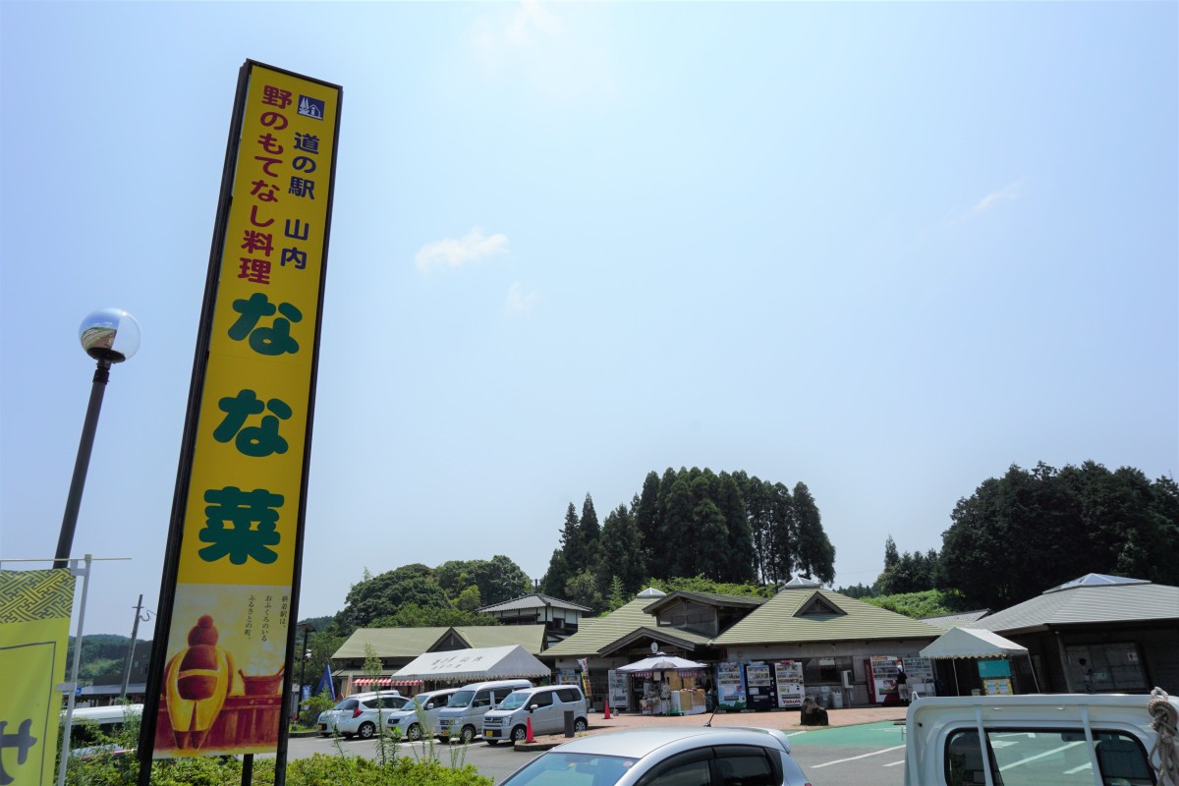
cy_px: 393
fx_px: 786
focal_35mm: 24
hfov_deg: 73.7
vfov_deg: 53.1
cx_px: 590
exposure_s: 1/400
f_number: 11
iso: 100
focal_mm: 16
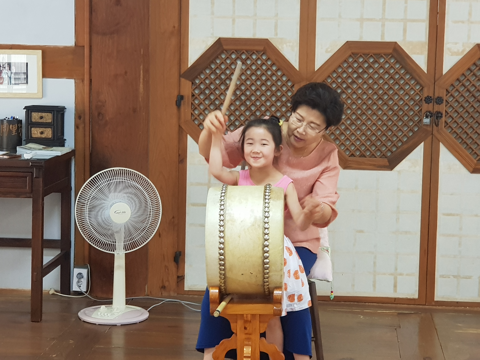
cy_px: 180
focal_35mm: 52
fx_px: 721
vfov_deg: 28.0
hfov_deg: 36.8
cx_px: 240
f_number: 2.4
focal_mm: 6
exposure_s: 1/15
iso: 200
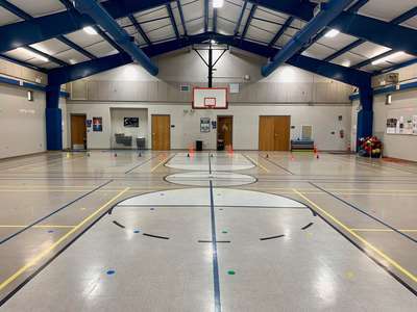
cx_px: 208
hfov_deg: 67.3
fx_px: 313
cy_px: 156
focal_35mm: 26
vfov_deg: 53.1
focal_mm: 4.25
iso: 80
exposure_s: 1/60
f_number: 1.8
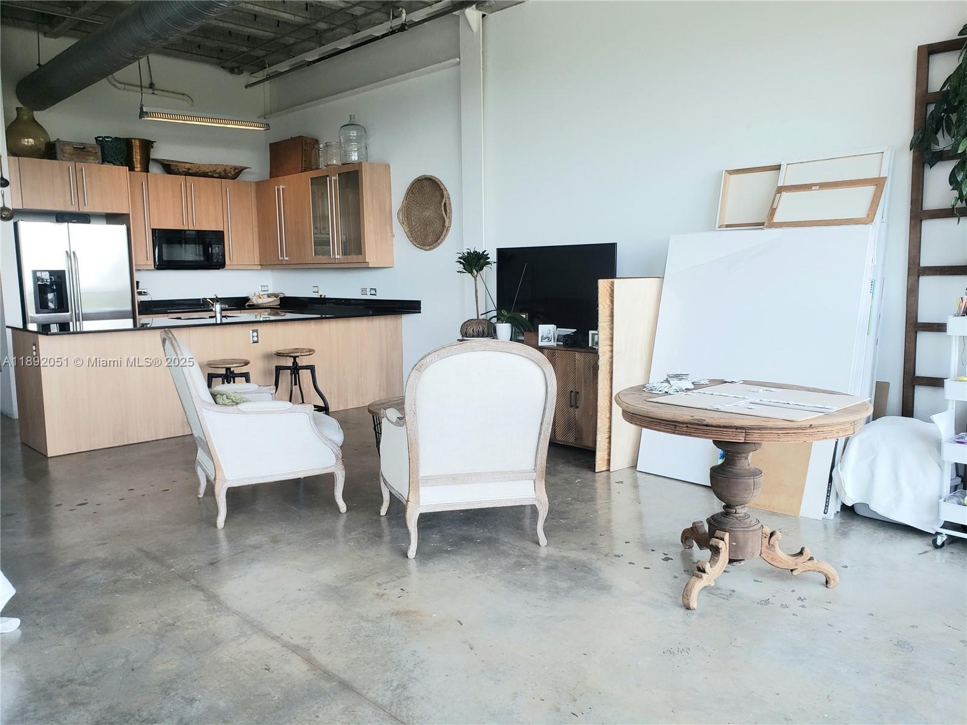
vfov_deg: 53.1
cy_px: 362
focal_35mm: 26
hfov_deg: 67.3
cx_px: 484
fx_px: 726
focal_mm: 4.3
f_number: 2.4
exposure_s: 1/120
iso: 80
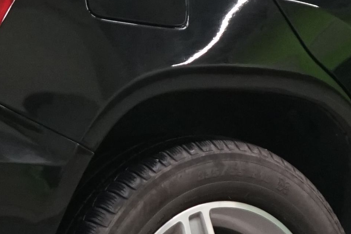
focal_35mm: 384
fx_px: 3743
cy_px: 53
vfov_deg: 3.6
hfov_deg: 5.4
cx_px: 241
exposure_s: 1/80
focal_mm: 61
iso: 2000
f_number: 5.6
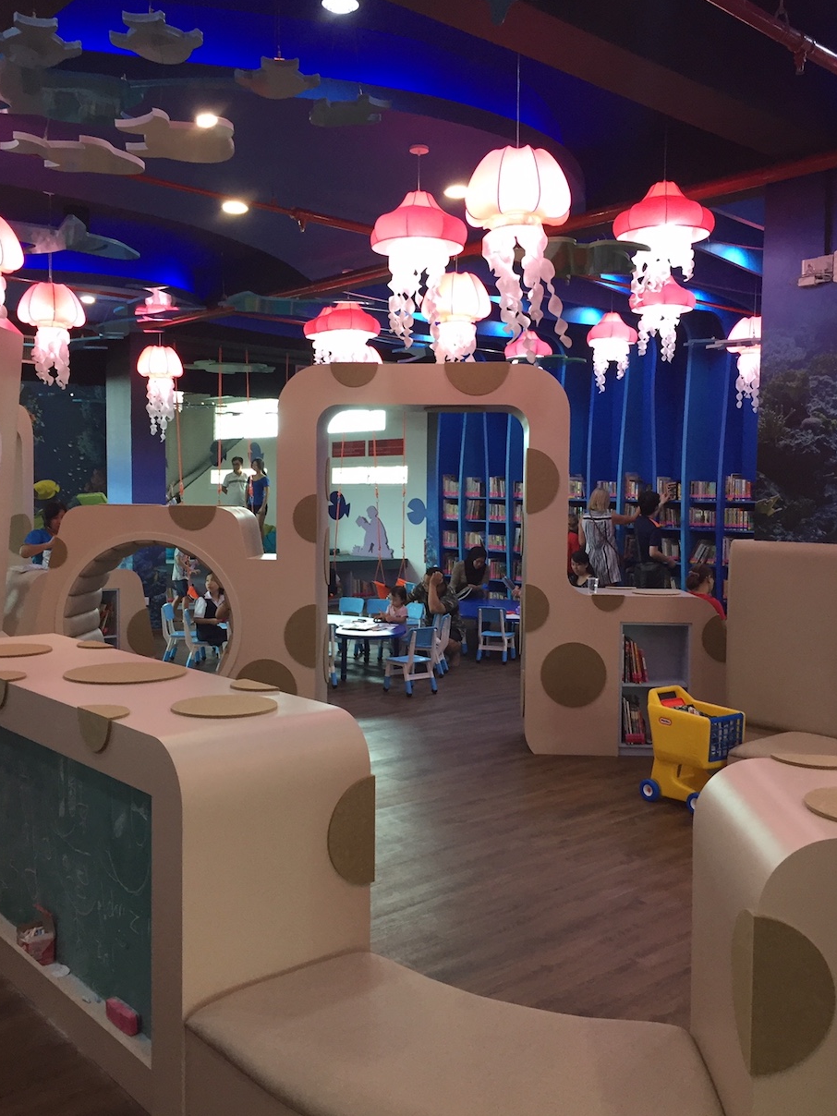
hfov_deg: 44.2
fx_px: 1032
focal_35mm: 32
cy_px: 553
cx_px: 406
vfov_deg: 56.8
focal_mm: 4.15
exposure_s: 1/33
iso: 64
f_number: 2.2
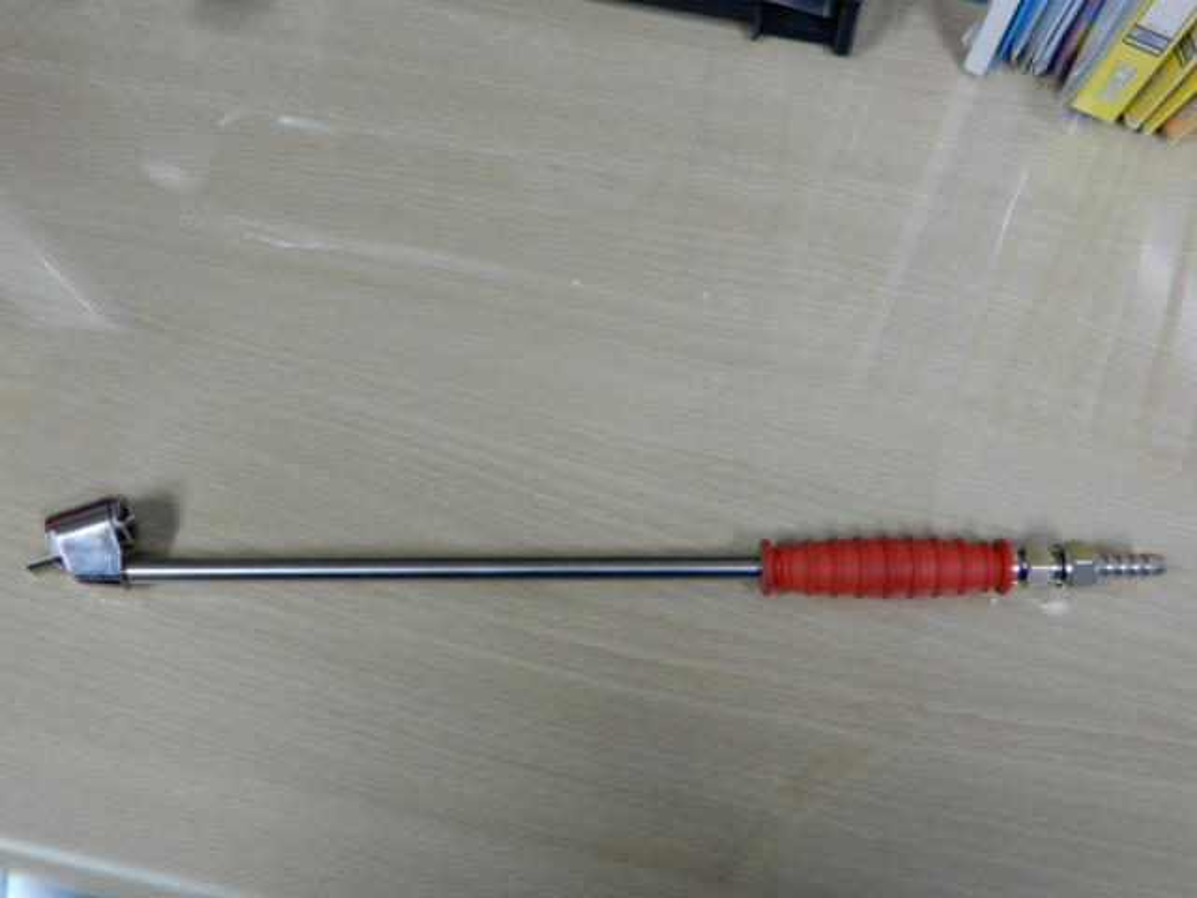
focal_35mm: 38
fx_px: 1314
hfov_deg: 49.0
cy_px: 449
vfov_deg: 37.7
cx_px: 598
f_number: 4
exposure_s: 1/25
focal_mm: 6.8
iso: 400
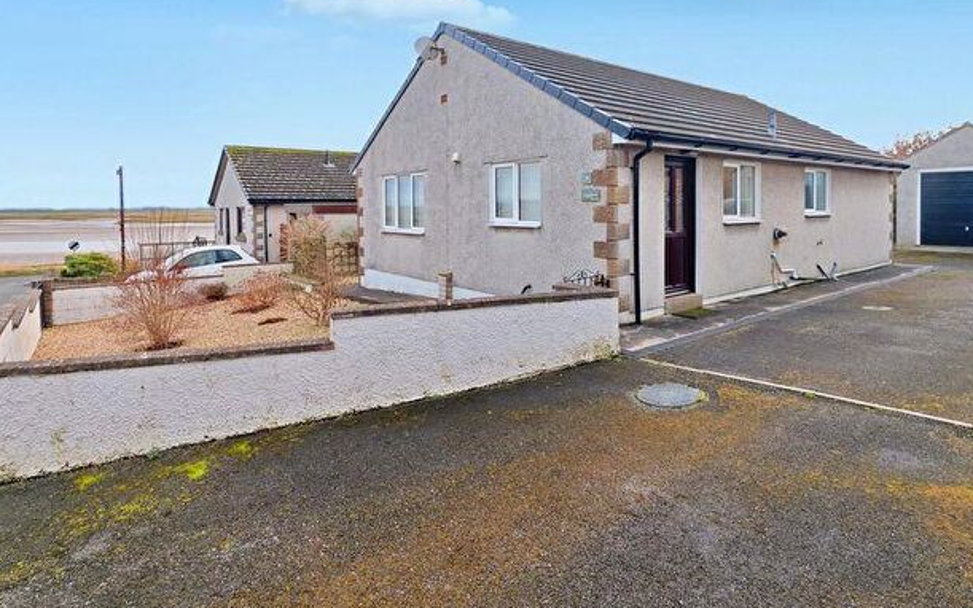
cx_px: 505
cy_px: 217
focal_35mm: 17
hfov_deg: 94.3
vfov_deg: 66.7
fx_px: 451
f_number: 1.8
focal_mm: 2.03
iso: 50
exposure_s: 1/423
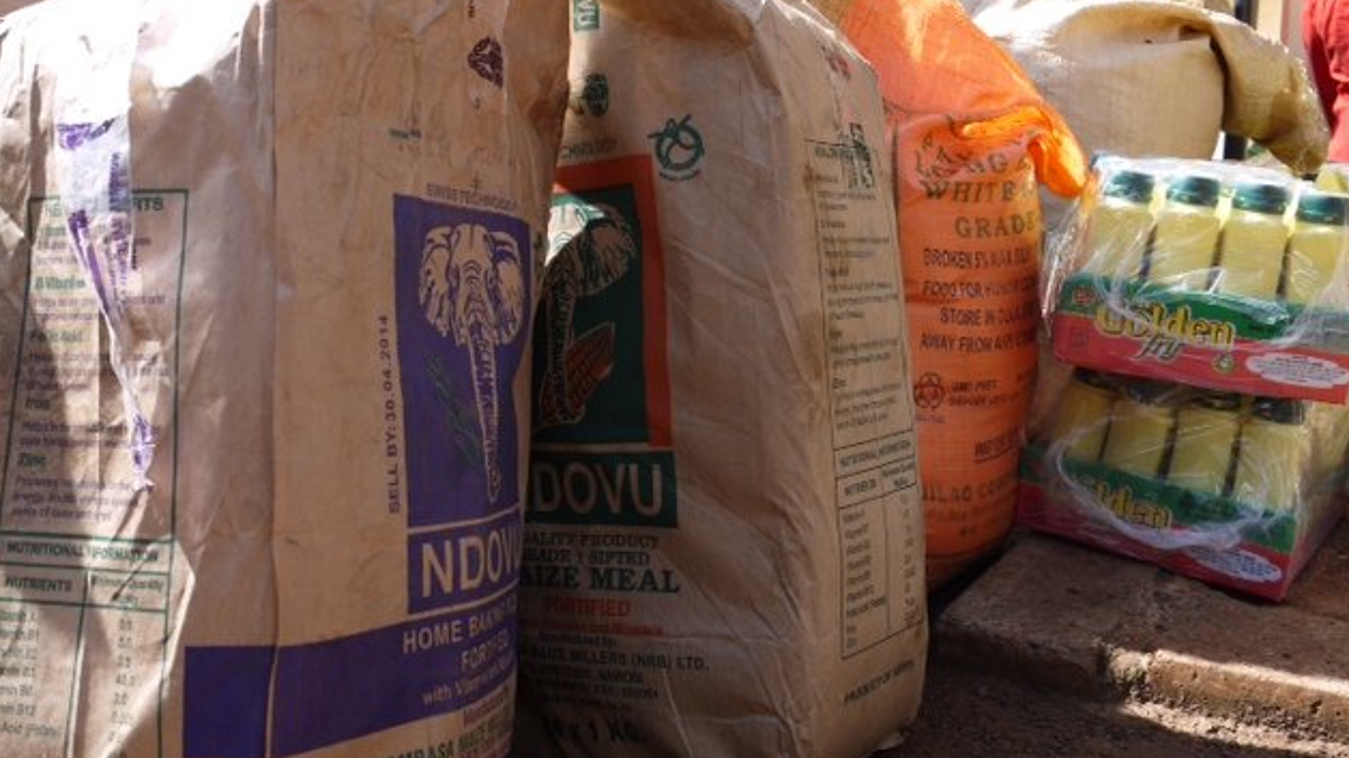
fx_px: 1431
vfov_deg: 29.5
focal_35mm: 40
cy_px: 251
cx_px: 677
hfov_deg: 50.5
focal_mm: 18
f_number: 6.3
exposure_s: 1/200
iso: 160
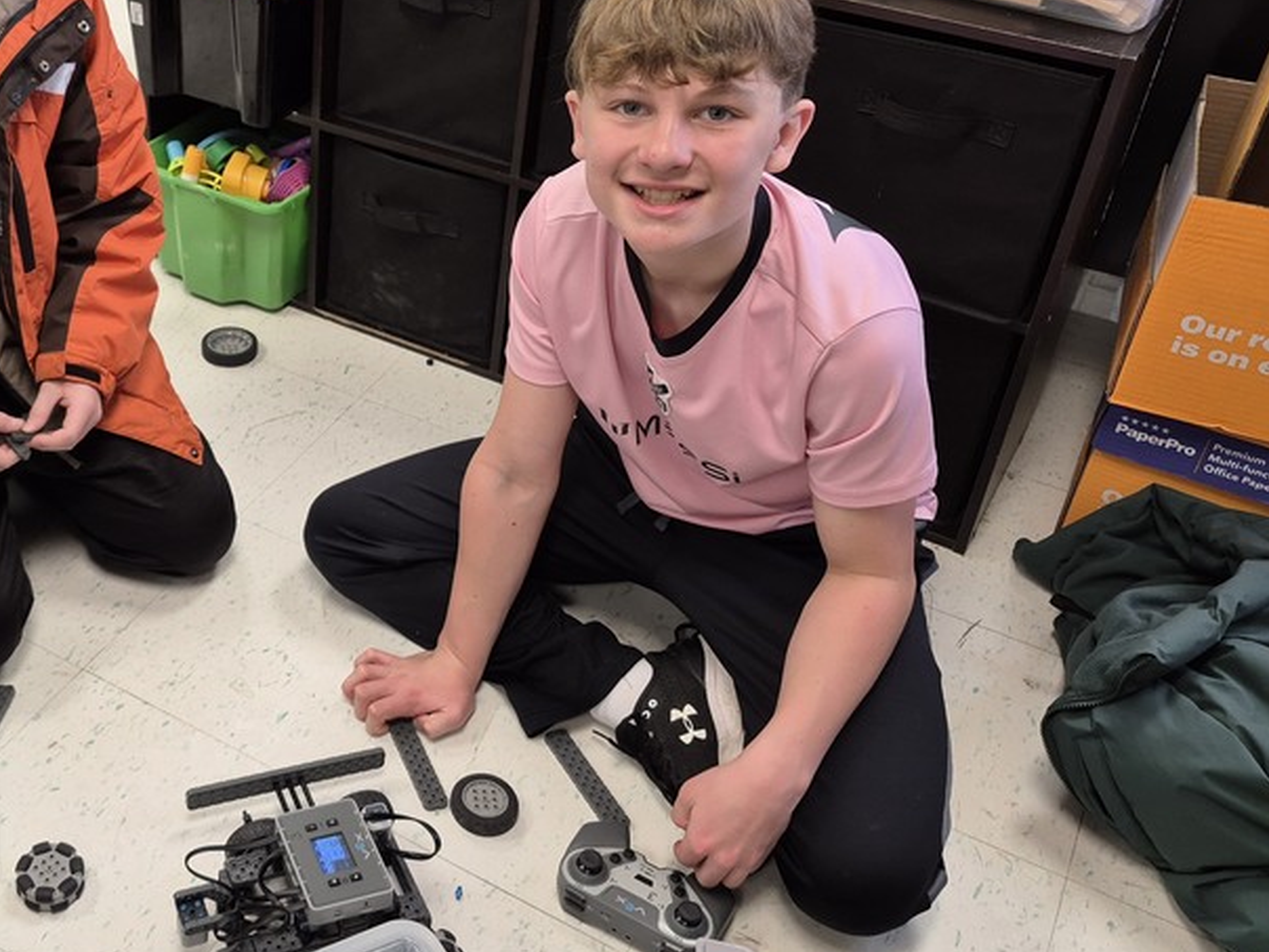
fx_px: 1430
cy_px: 374
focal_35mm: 39
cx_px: 197
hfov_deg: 44.7
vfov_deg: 36.7
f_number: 1.8
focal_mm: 5.4
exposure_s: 1/120
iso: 125
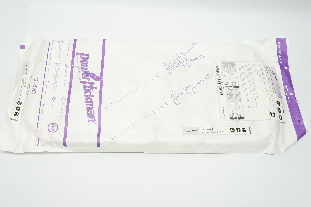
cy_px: 91
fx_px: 307
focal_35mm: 36
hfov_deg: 53.7
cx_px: 148
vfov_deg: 37.2
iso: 400
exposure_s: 1/30
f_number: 5.6
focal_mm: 21
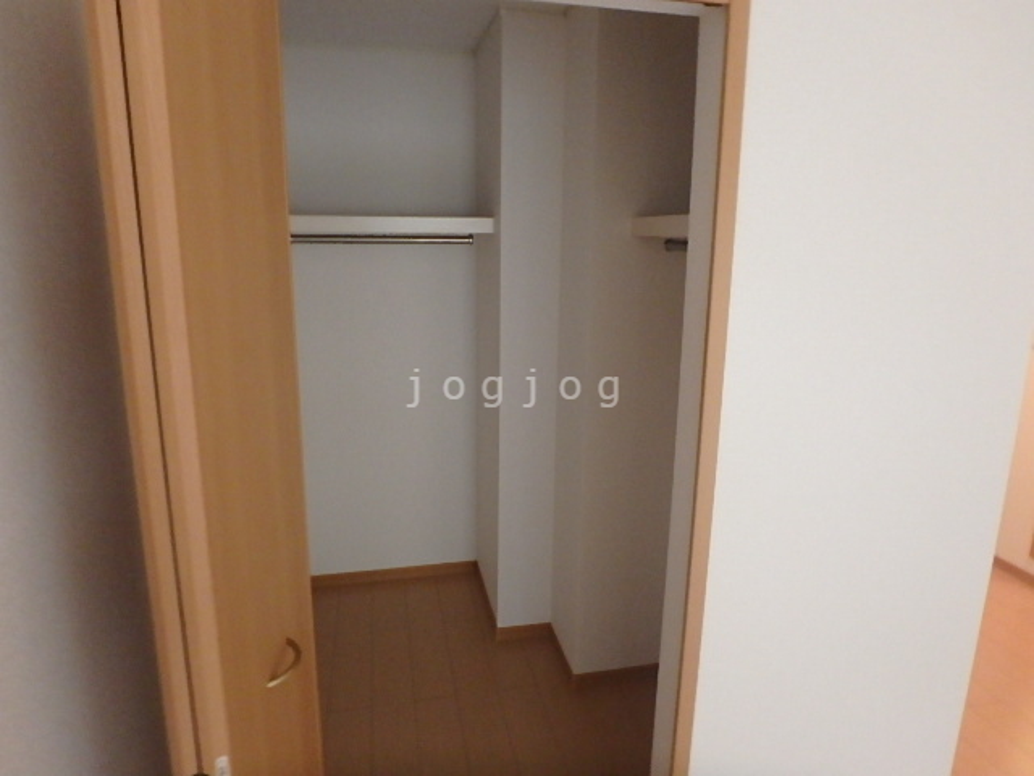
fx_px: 627
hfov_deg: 79.0
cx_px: 517
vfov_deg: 63.4
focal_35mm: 21
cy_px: 388
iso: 800
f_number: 3.5
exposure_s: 1/25
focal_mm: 3.7
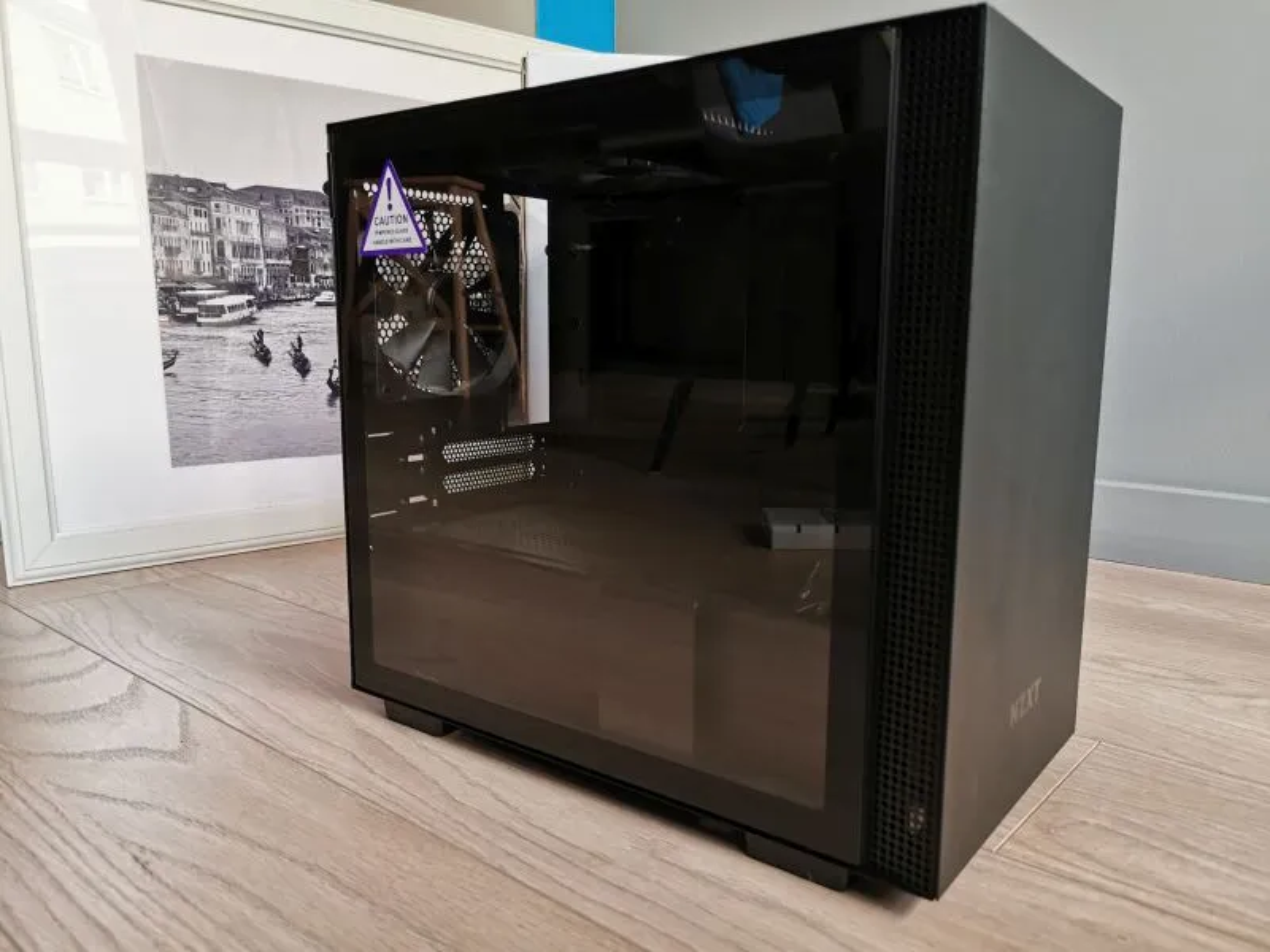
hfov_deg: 65.3
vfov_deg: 51.4
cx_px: 635
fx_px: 991
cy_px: 476
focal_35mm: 27
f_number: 1.6
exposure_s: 1/100
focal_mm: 5.56
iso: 80
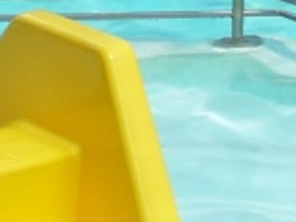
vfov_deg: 6.7
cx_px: 905
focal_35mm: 203
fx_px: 1737
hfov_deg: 8.2
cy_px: -415
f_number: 3.5
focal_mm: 5.3
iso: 100
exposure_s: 1/1000
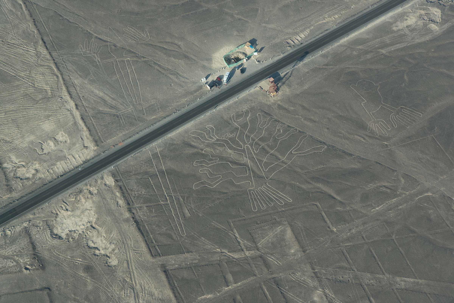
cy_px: 152
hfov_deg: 30.5
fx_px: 833
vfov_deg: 20.6
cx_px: 227
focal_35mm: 66
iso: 200
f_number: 8
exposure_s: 1/250
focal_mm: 66
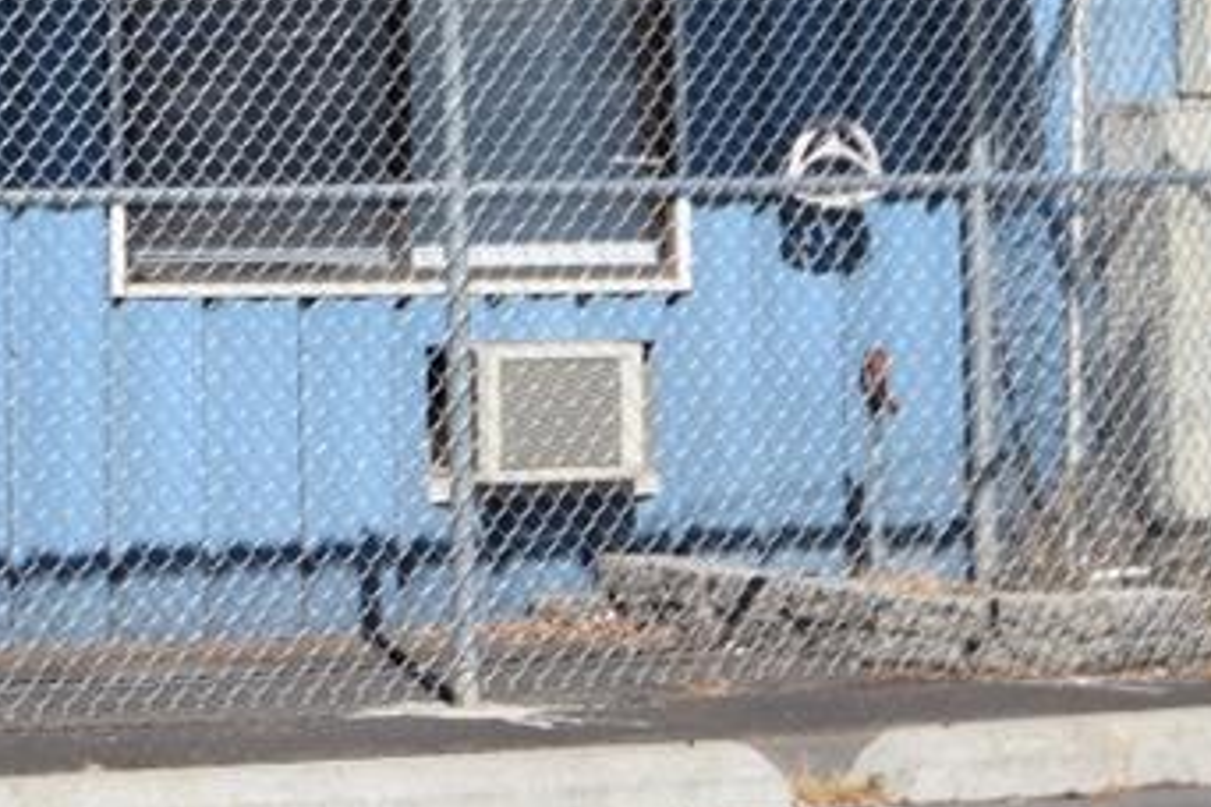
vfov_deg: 8.5
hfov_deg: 12.2
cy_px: -382
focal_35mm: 158
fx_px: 5315
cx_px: -786
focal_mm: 24
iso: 200
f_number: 10
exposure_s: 1/400
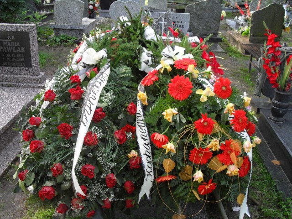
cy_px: 110
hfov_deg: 52.6
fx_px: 295
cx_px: 146
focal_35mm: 35
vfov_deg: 40.7
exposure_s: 1/180
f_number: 3.2
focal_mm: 6.3
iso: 100
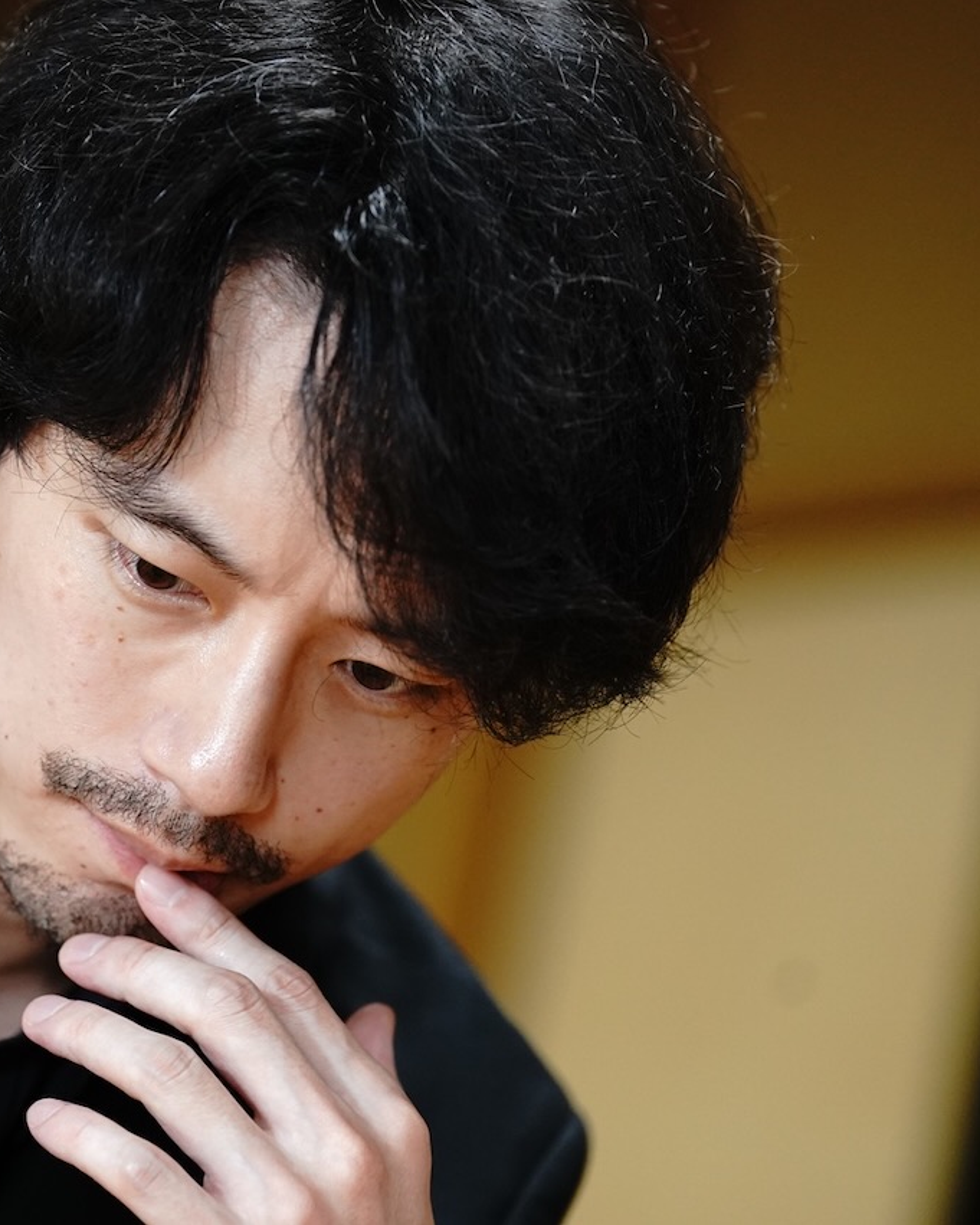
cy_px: 612
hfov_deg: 6.3
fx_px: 8953
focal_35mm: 247
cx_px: 249
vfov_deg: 7.8
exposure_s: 1/160
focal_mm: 175
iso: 3200
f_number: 3.5
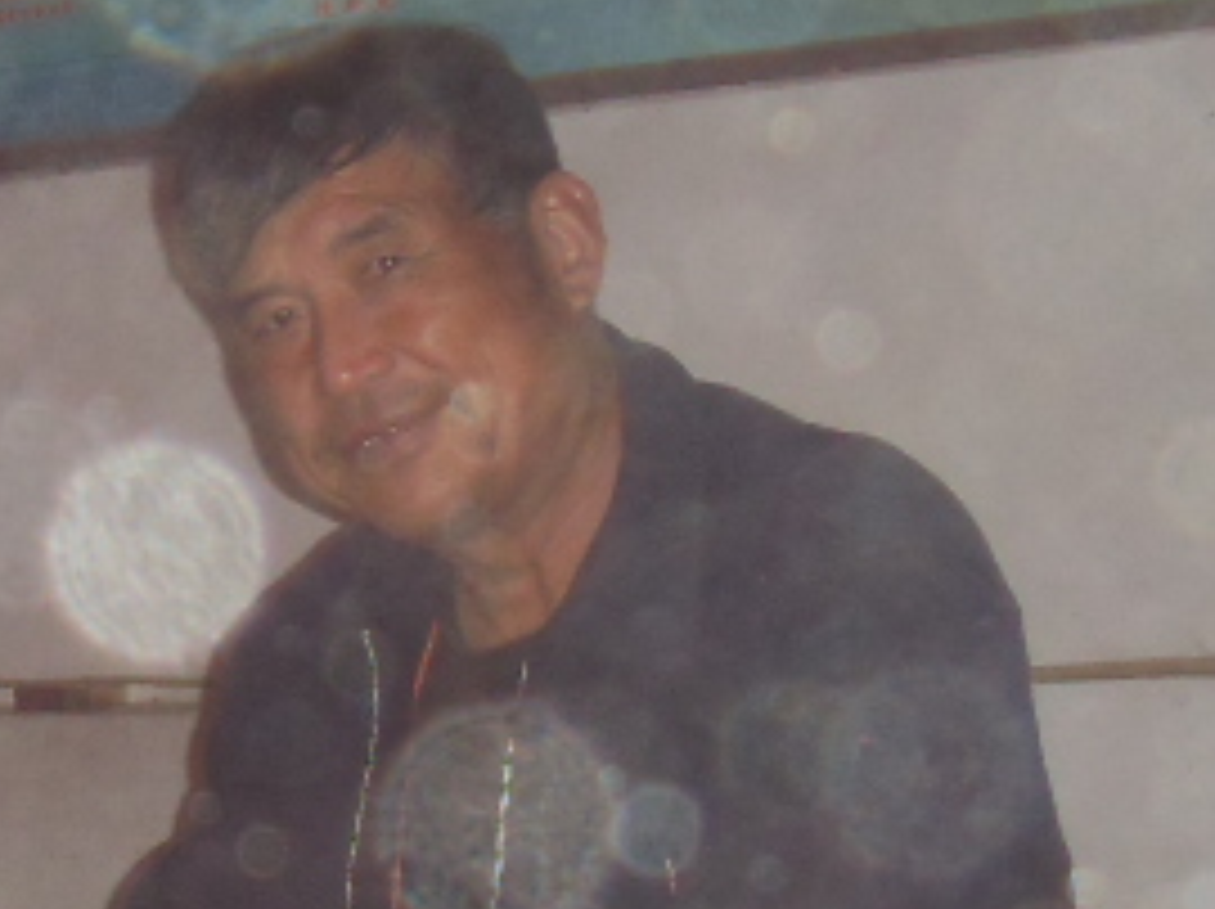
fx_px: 5190
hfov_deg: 13.0
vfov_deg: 10.0
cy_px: 774
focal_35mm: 148
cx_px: -261
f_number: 3.5
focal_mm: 6.6
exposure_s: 1/45
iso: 200
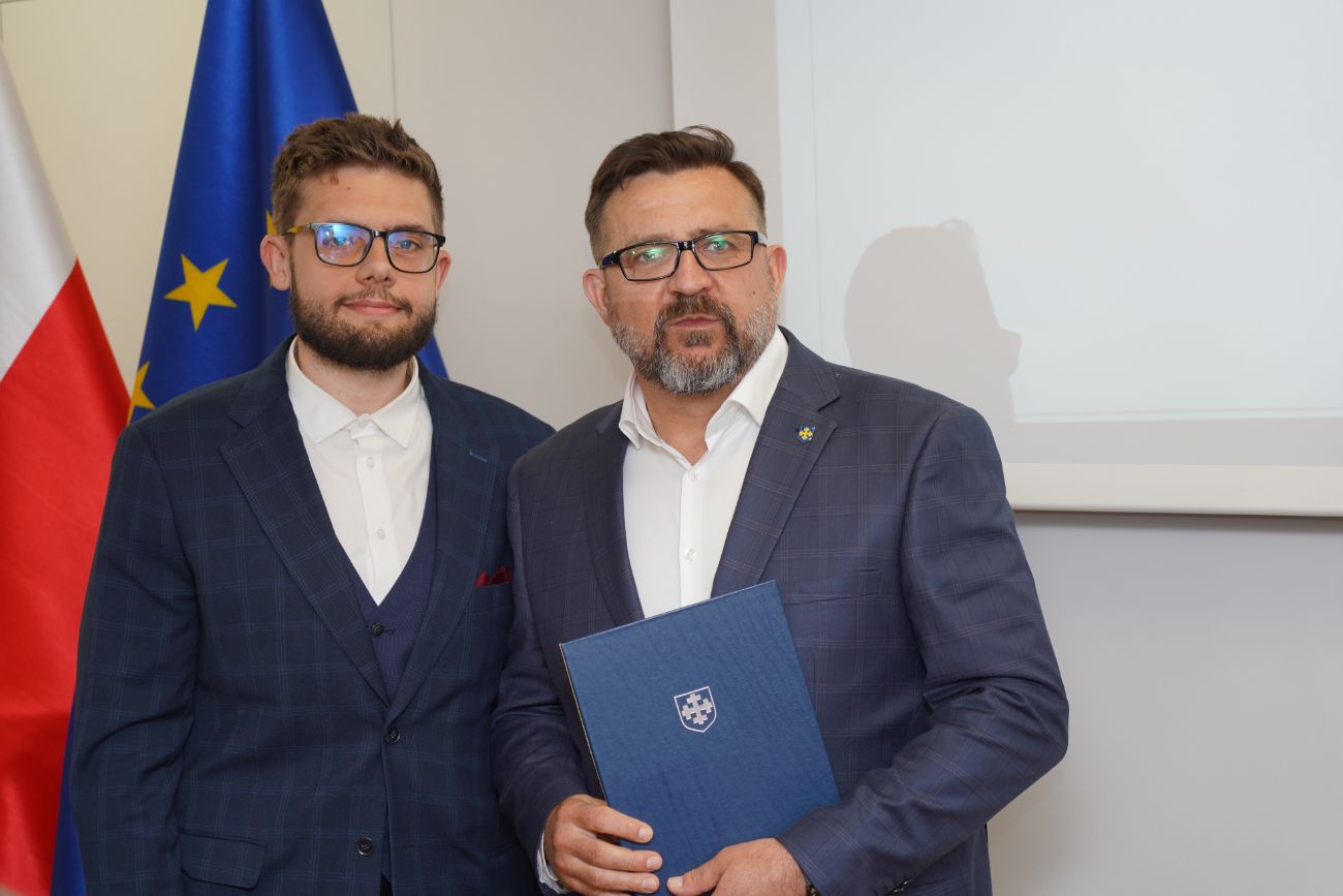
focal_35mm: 105
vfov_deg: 13.0
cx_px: 672
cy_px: 448
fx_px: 3917
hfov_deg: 19.5
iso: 200
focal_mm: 105
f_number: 4
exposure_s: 1/100
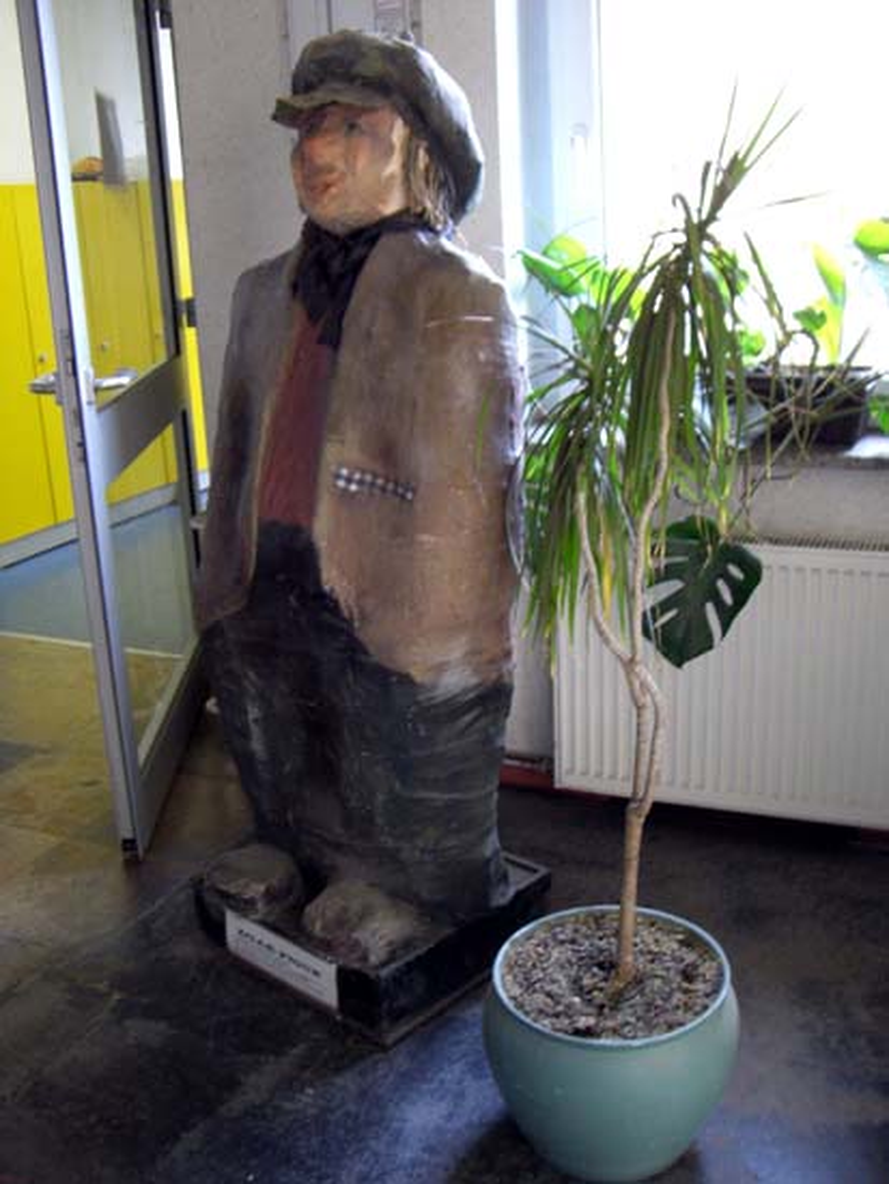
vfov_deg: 49.0
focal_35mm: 38
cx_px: 444
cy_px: 592
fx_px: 1300
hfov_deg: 37.7
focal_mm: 6.2
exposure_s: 1/8
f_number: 2.7
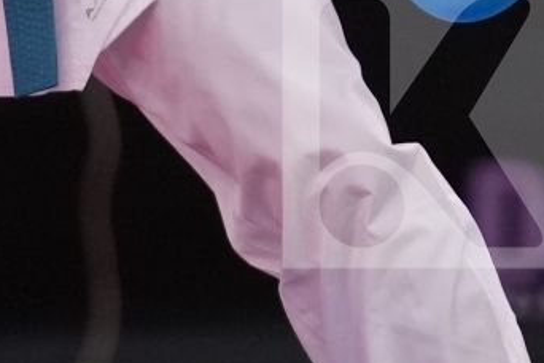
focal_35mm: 1579
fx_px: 23859
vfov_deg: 0.9
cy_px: -443
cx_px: 431
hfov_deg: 1.3
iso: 2000
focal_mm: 200
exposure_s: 1/1000
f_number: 2.8
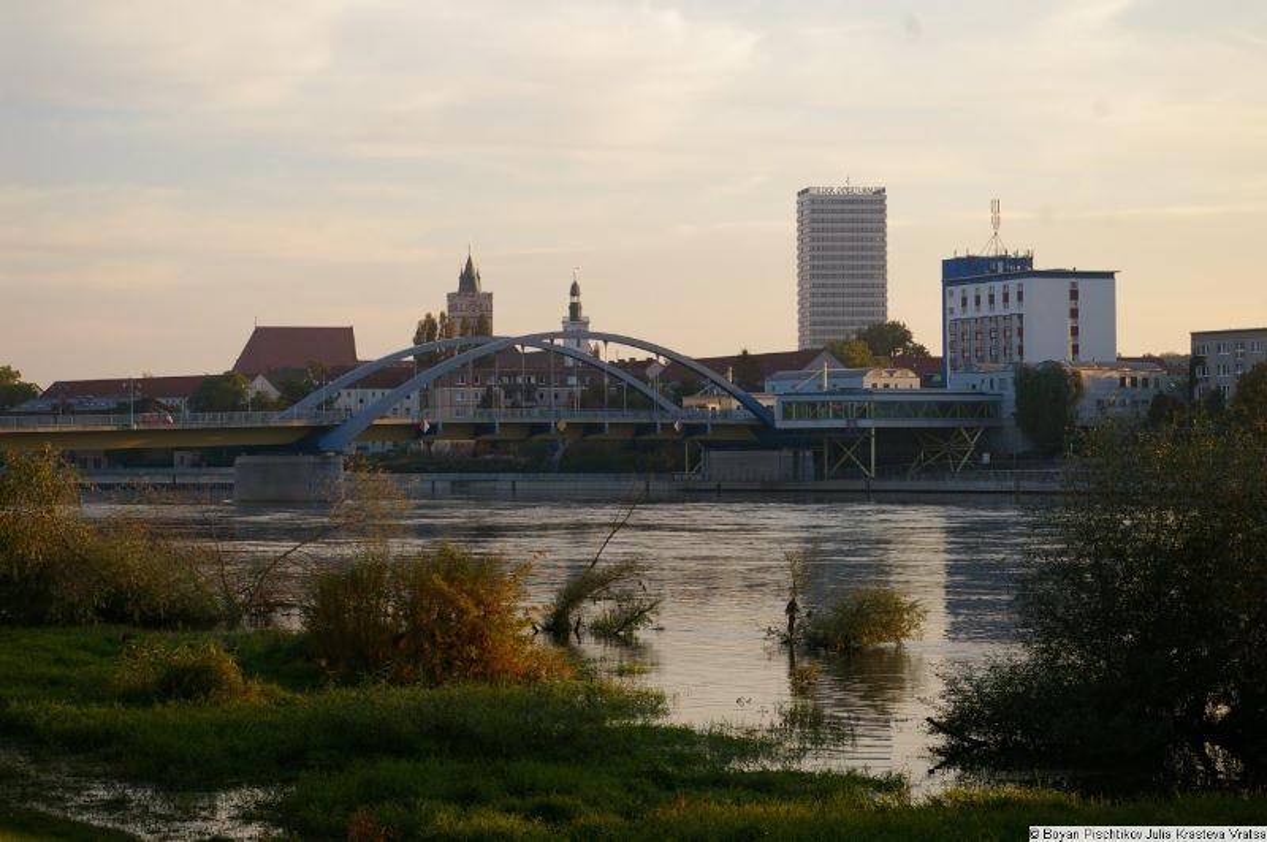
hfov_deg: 24.6
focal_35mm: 82
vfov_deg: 16.5
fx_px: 2901
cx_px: 634
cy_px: 421
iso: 200
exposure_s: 1/125
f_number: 8
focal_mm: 55
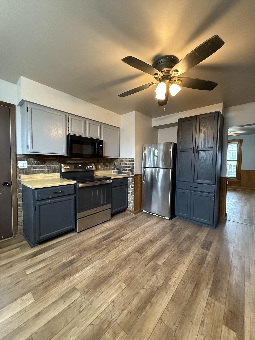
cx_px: 128
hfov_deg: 85.7
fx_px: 138
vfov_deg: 102.1
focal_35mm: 14
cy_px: 170
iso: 800
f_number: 2.2
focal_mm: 2.22
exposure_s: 1/60
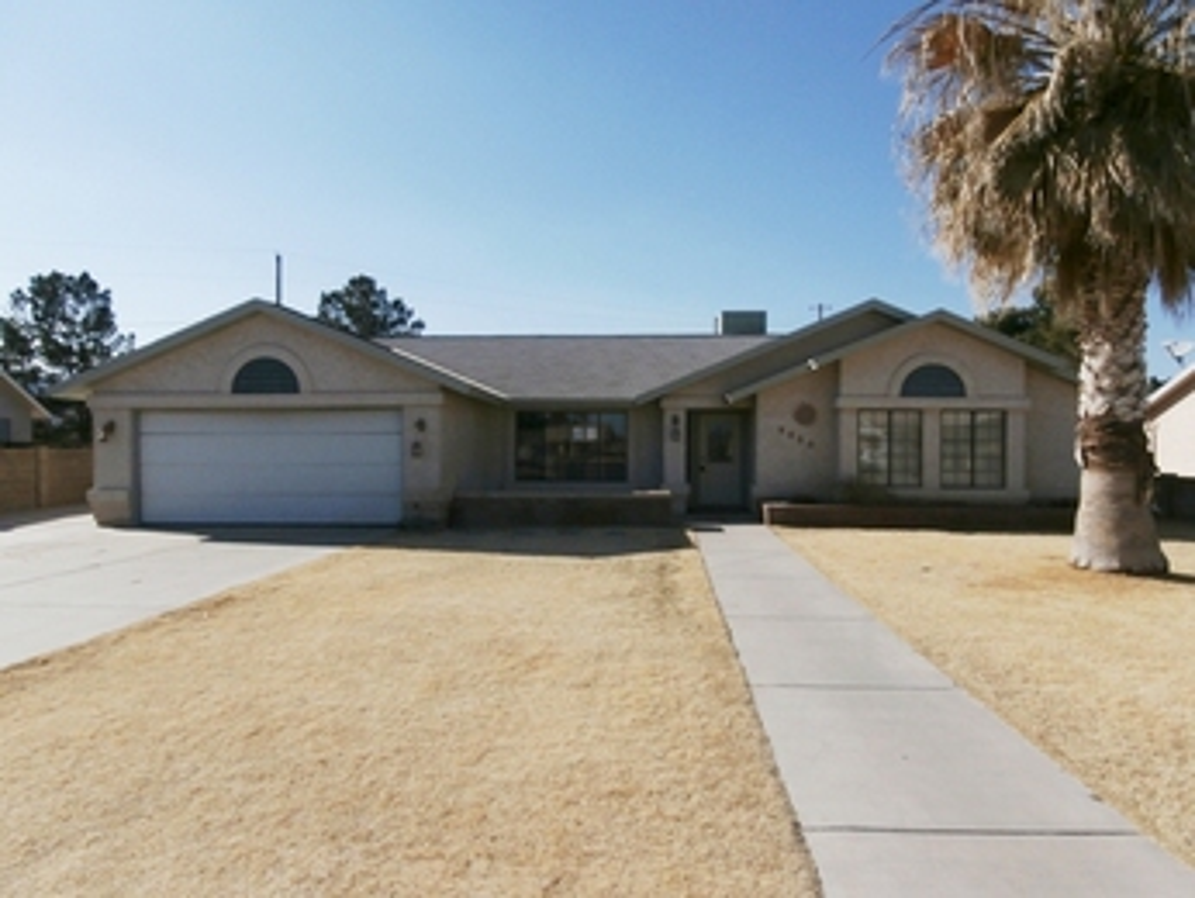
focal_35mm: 24
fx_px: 829
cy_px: 449
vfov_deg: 56.9
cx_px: 598
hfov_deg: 71.6
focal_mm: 4.2
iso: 100
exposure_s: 1/500
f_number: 7.9
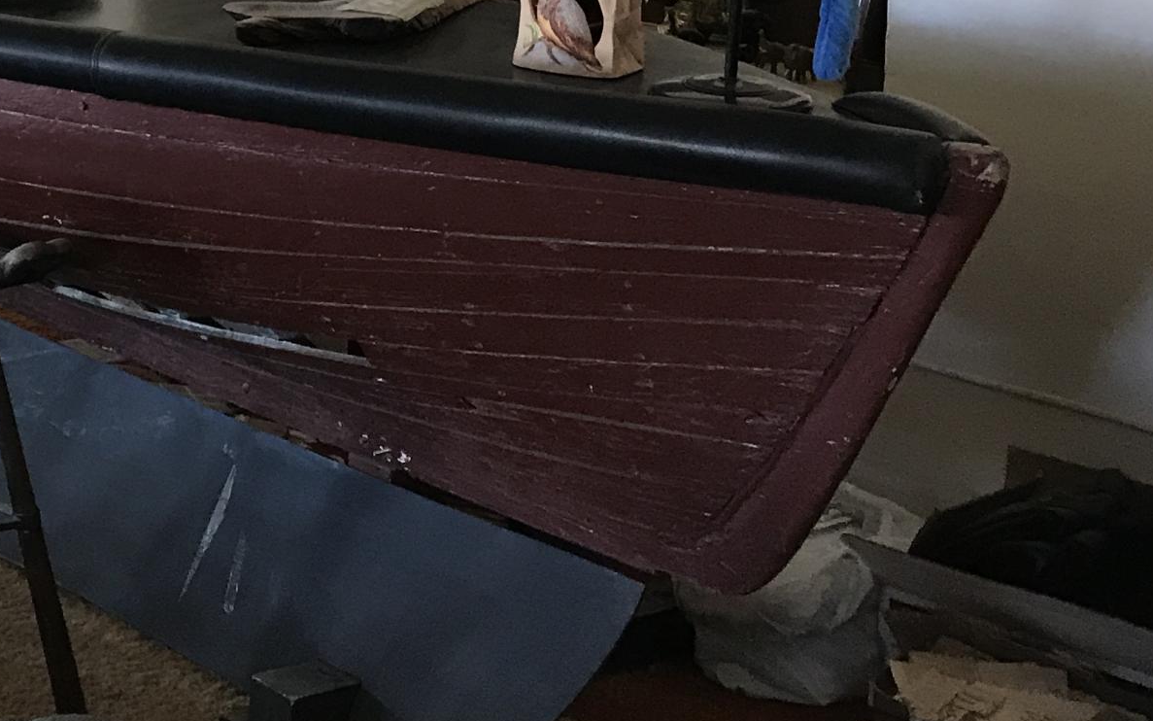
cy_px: -91
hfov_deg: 25.2
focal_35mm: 75
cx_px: -174
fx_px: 2357
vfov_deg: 16.8
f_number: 1.8
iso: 40
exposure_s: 1/17
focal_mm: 3.99
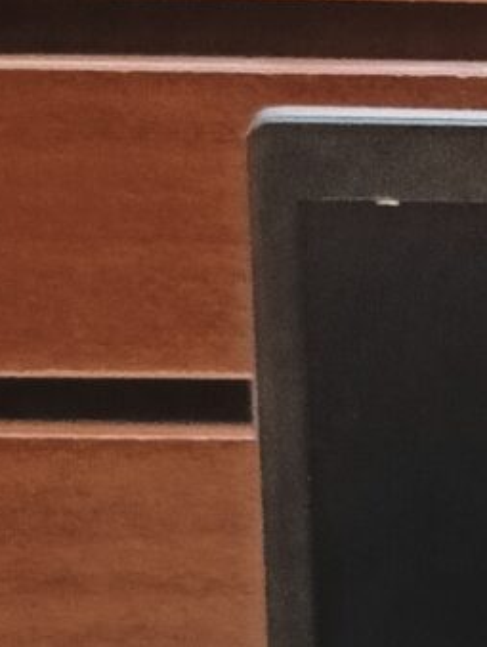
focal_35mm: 204
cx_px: 1461
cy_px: 1002
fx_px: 3819
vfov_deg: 9.4
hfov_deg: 6.6
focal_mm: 3.98
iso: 640
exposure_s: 1/30
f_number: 1.8
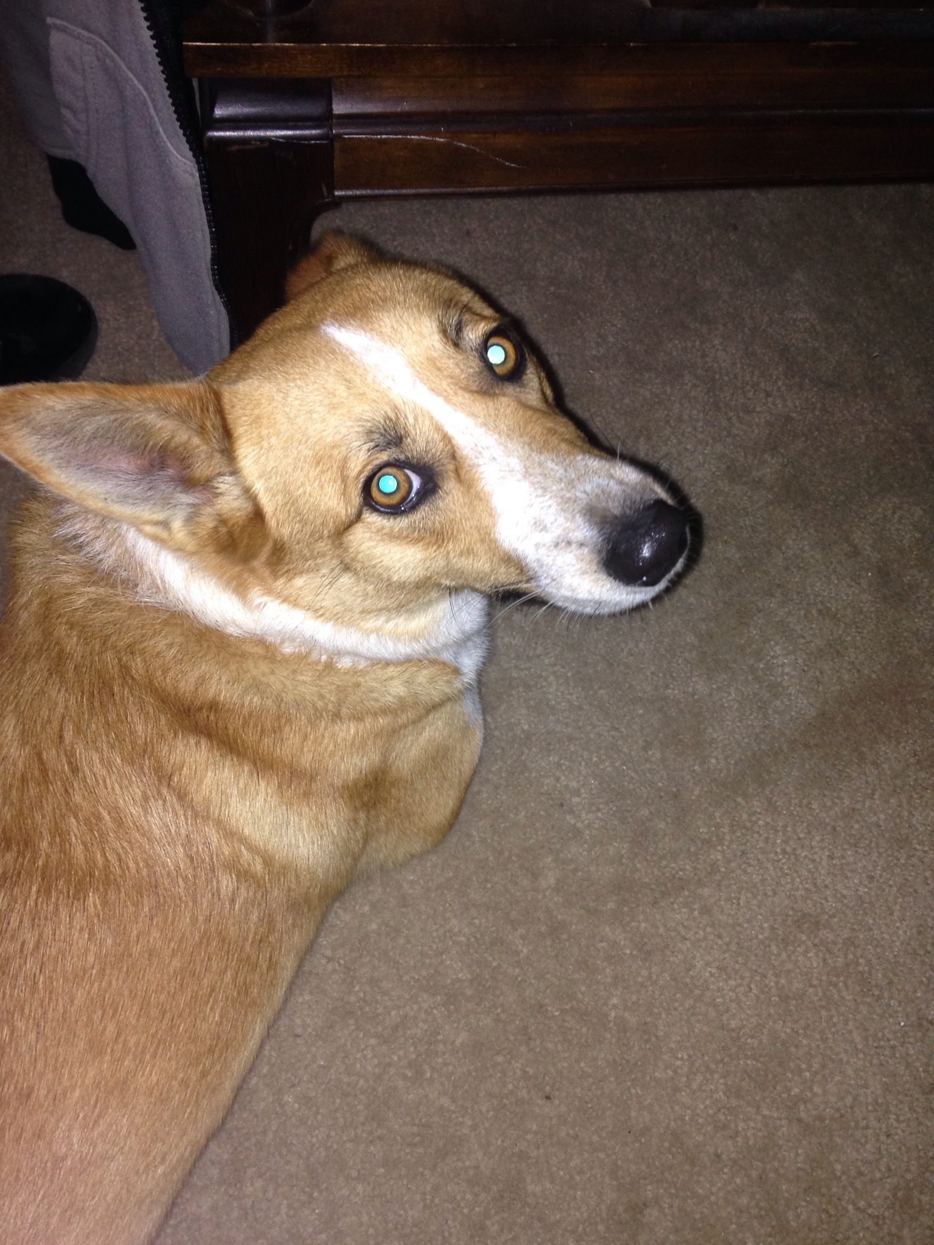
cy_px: 614
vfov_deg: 54.0
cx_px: 454
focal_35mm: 34
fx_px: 1223
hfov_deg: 41.8
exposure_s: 1/20
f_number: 2.4
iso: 80
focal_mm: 4.12
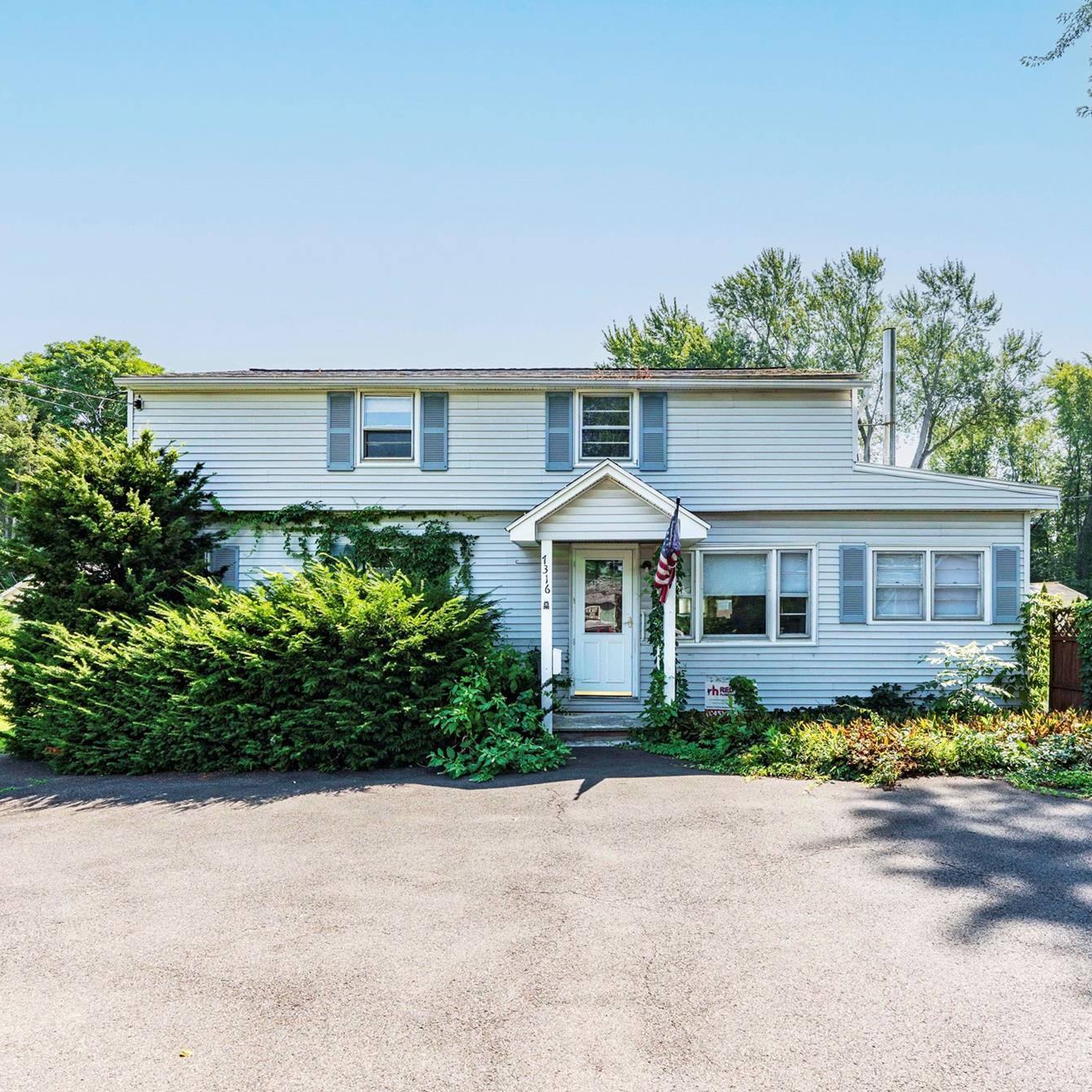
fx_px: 749
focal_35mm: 21
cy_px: 549
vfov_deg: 72.1
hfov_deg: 72.1
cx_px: 576
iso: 400
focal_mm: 16
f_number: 9
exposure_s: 1/320
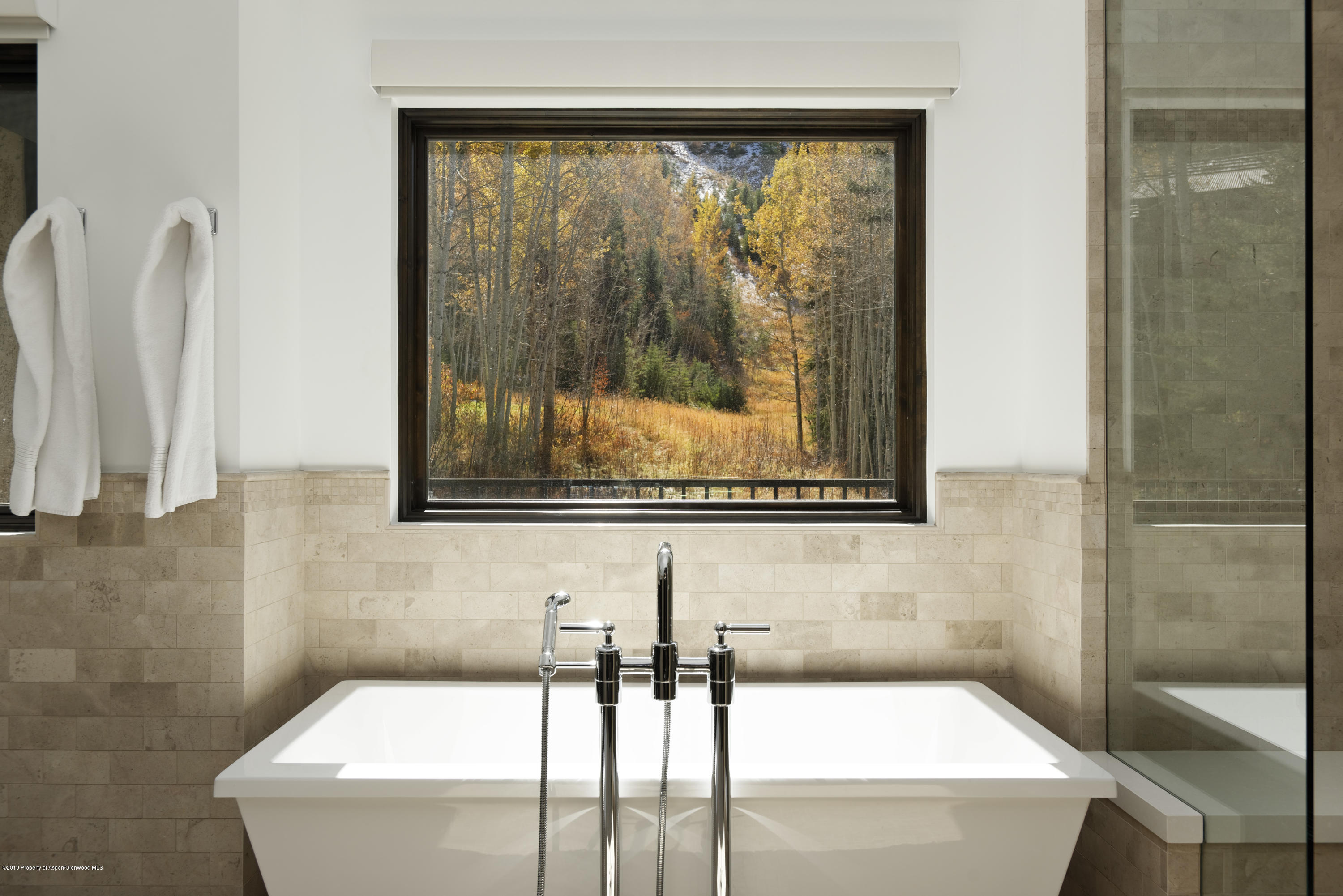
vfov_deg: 46.4
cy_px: 448
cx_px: 672
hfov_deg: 65.5
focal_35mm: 28
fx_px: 1045
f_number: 7.1
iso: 250
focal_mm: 28
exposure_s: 1/400
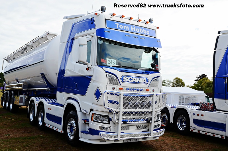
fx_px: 256
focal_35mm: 40
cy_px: 76
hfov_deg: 48.0
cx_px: 114
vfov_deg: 32.9
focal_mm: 27
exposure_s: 1/640
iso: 250
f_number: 5.6
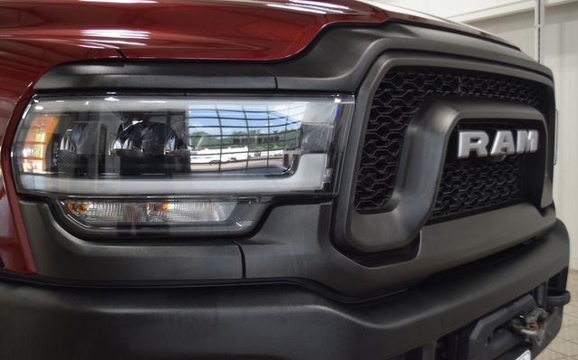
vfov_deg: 28.9
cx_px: 289
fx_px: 701
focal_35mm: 45
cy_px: 171
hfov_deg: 44.8
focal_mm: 29
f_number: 4.5
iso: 1000
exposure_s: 1/60
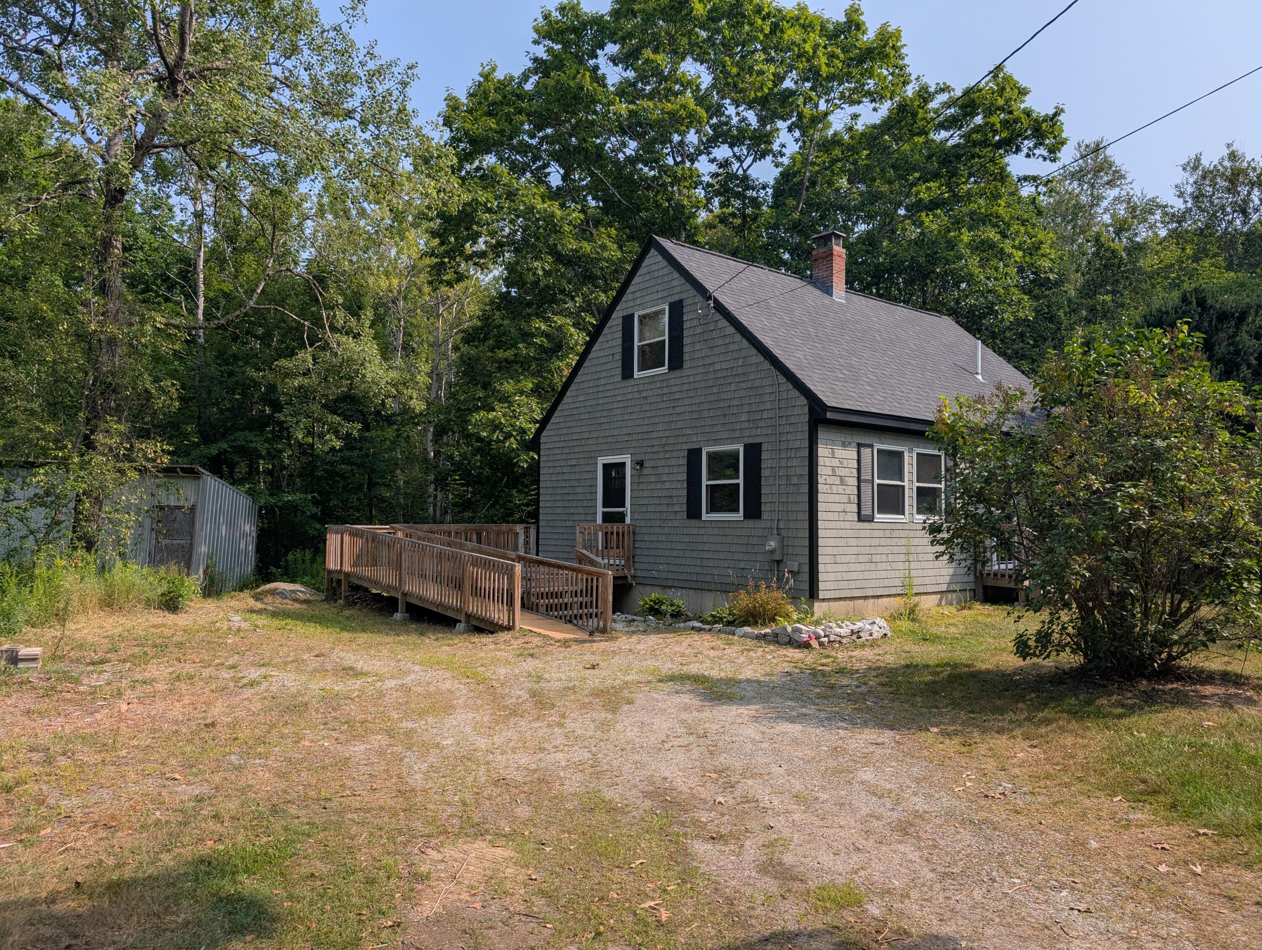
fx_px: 876
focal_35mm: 24
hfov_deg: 71.5
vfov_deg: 56.9
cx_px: 631
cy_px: 475
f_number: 1.68
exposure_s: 1/1126
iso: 19
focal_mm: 6.9
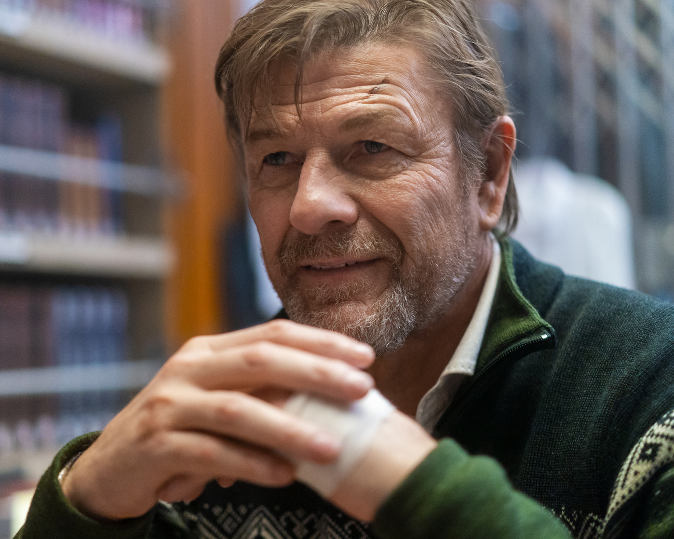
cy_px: 266
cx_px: 280
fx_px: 1257
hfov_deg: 30.0
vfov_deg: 24.2
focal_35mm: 63
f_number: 1.8
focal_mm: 55
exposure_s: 1/125
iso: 4000
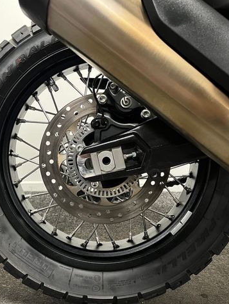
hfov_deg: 40.6
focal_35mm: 35
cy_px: 151
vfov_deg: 52.6
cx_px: 93
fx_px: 308
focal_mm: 5.1
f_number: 1.6
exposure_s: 1/33
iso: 400
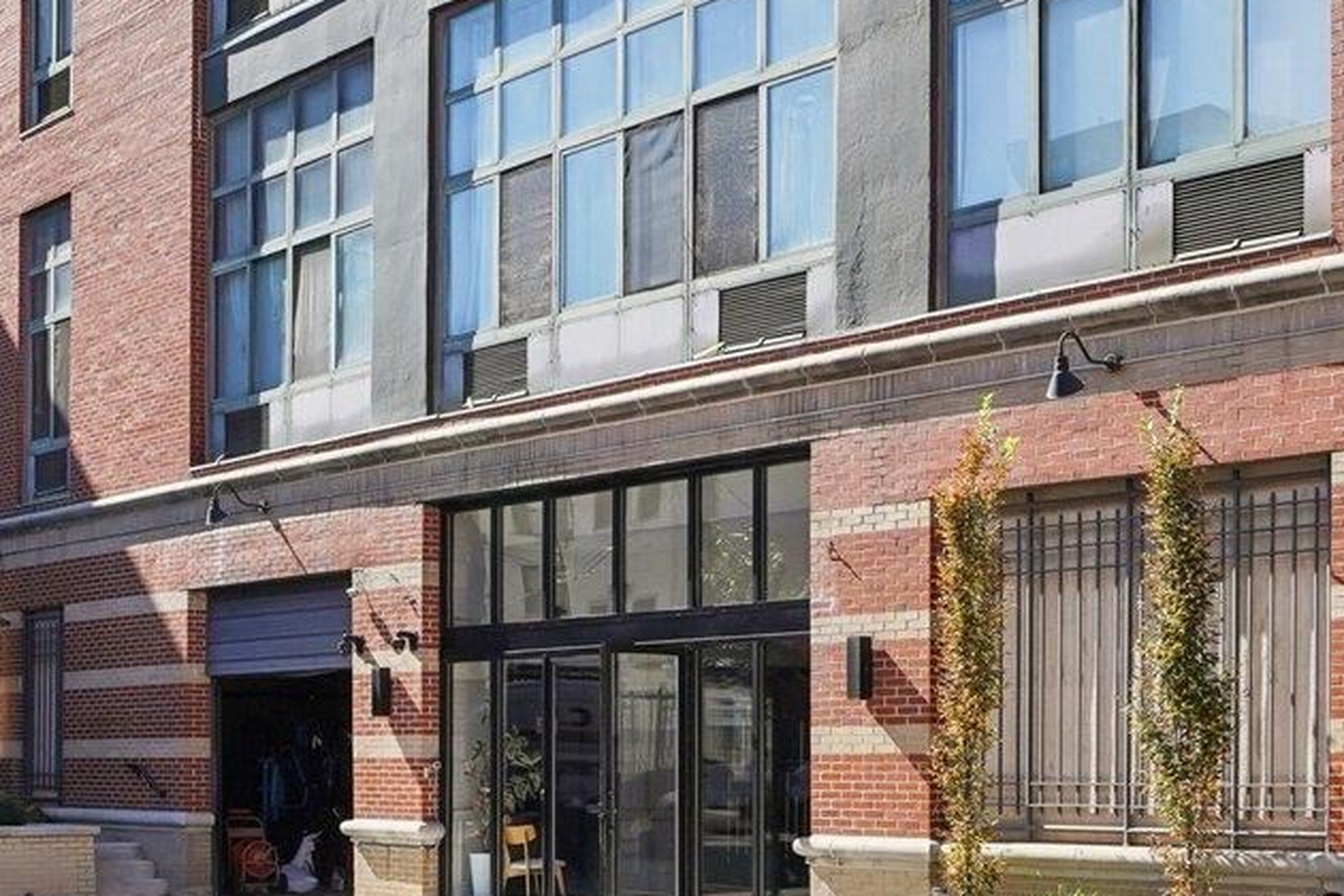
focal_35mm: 52
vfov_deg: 25.9
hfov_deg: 38.2
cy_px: 590
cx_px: 683
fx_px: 1941
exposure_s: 1/500
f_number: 8
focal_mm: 16
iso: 500
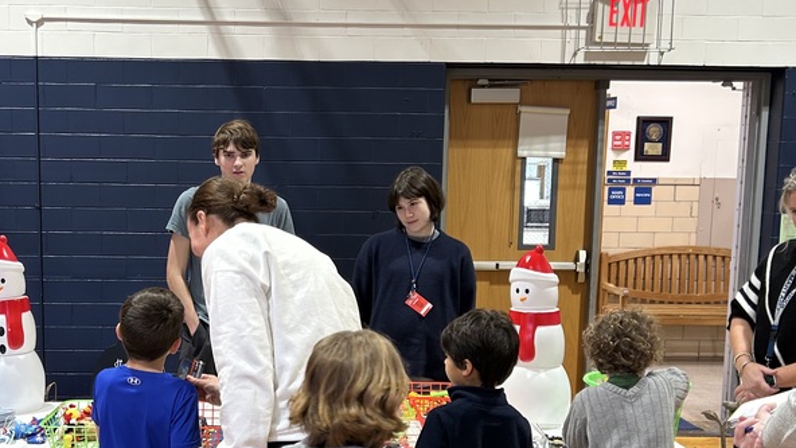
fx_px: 1034
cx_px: 284
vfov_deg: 24.2
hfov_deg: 41.7
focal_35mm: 49
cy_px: 316
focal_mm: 5.7
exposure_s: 1/60
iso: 80
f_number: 1.5
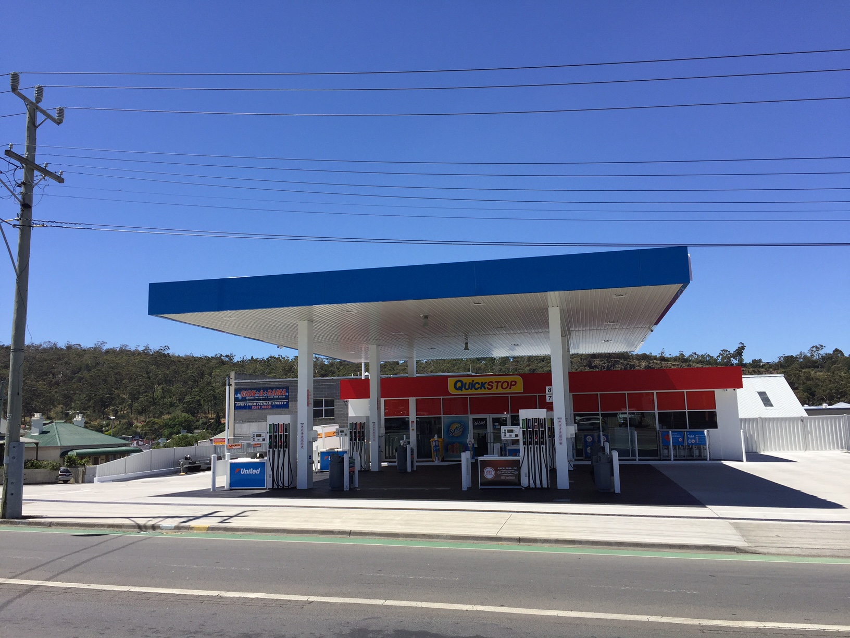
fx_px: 712
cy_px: 319
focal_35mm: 29
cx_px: 425
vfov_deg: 48.2
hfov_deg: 61.7
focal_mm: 4.15
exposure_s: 1/2198
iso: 32
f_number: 2.2
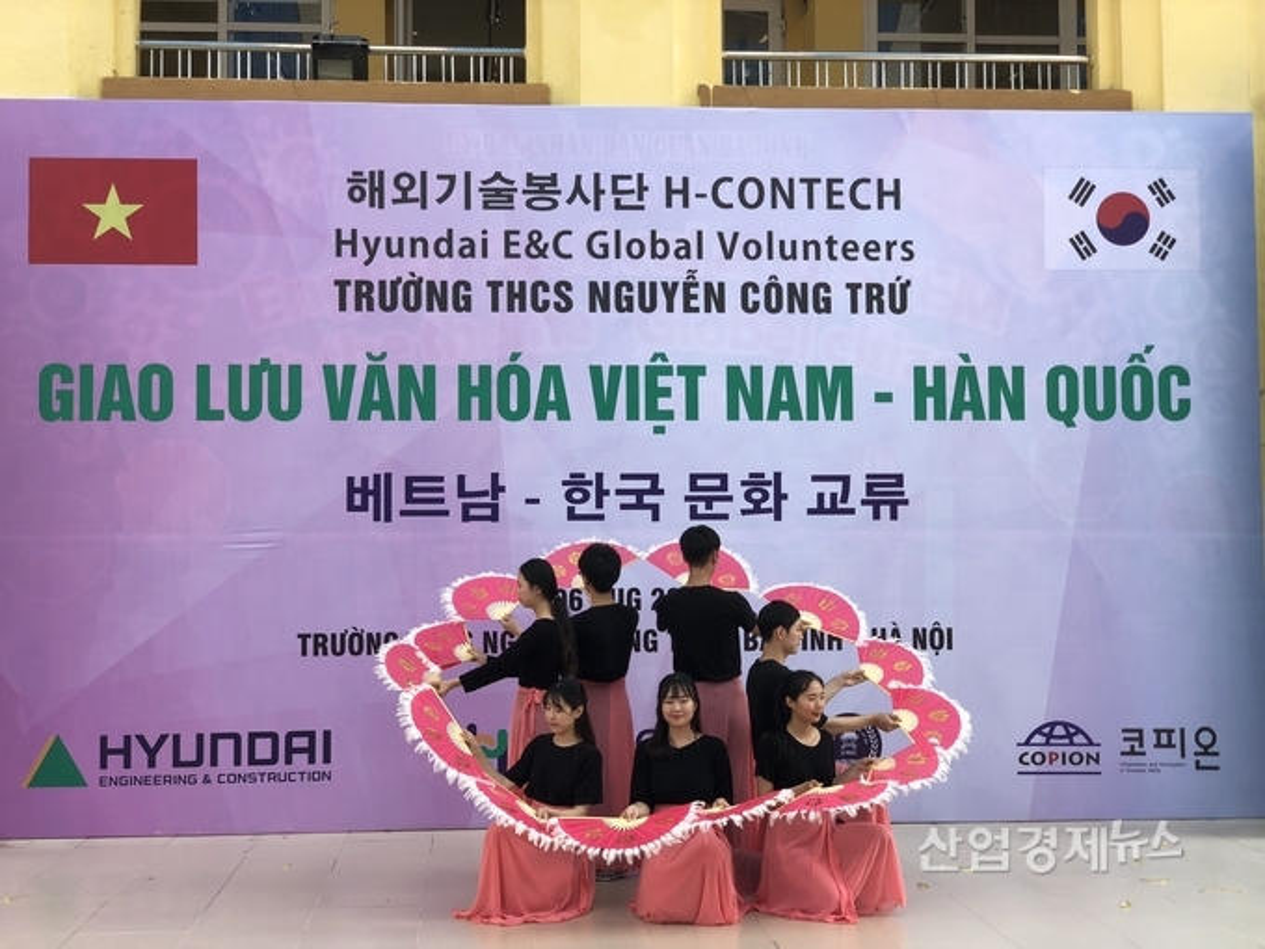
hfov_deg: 36.8
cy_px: 474
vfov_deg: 28.0
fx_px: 1900
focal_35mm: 52
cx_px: 632
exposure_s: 1/251
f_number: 2.4
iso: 16
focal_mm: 6
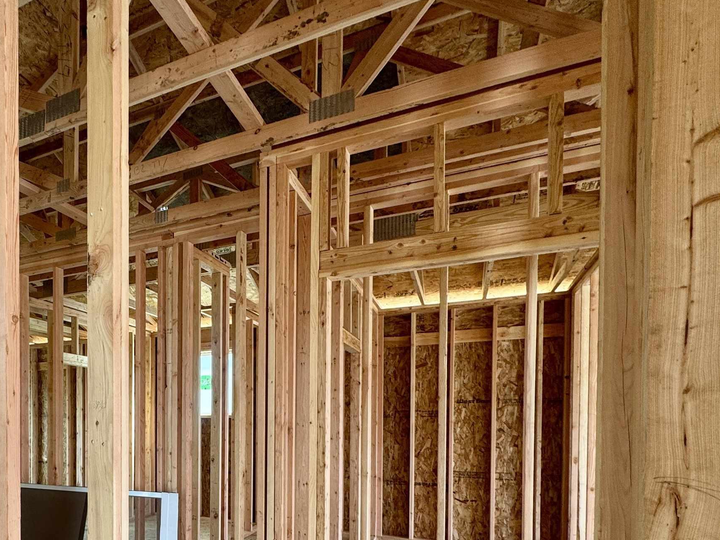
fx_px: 520
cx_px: 176
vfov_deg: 51.4
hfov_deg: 65.0
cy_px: 434
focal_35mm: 25
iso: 125
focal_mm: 2.22
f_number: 2.2
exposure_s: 1/99
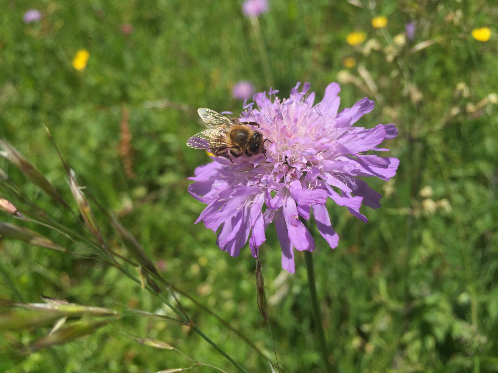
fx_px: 417
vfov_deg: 48.2
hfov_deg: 61.7
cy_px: 186
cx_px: 249
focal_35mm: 29
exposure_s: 1/3300
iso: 32
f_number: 2.2
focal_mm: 4.15
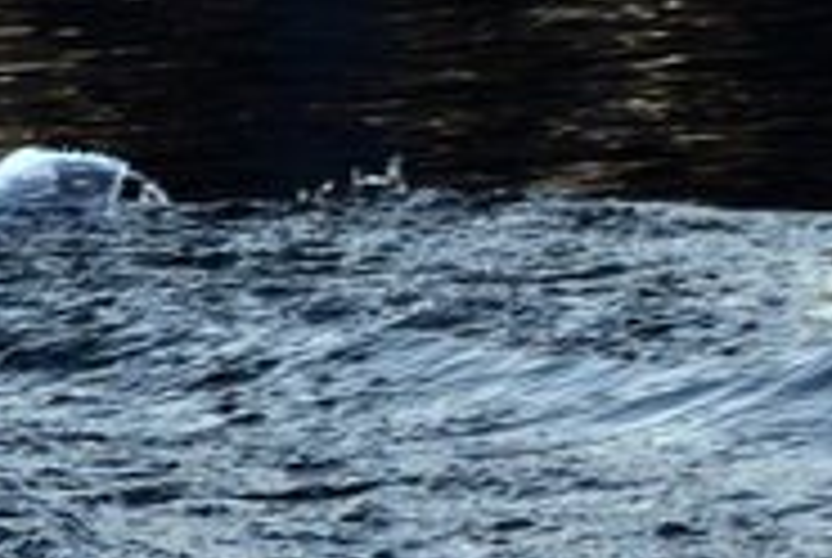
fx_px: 32986
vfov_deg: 1.0
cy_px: 518
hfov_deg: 1.4
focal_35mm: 1425
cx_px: -337
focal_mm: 220
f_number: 10
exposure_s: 1/250
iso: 400
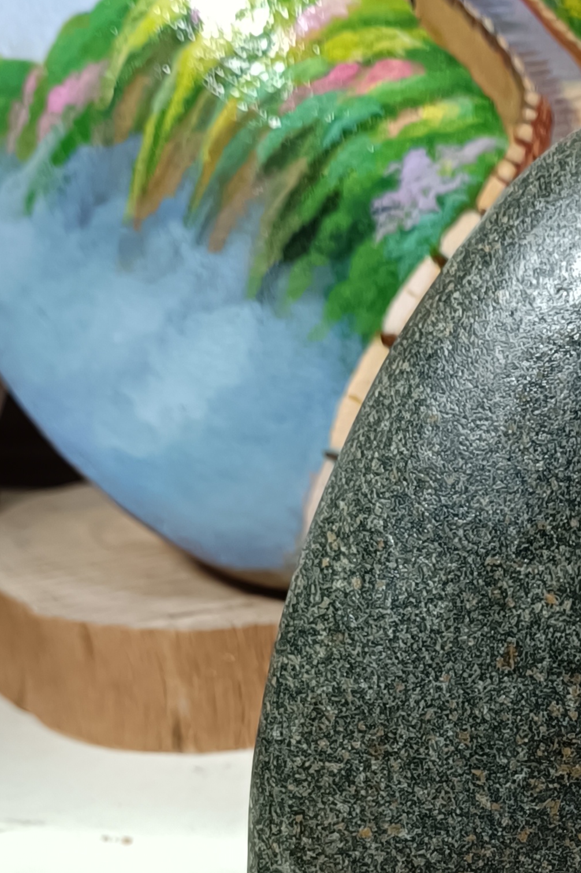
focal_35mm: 75
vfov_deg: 25.9
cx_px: 729
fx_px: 1816
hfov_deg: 17.2
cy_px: 825
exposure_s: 1/50
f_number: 1.9
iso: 502
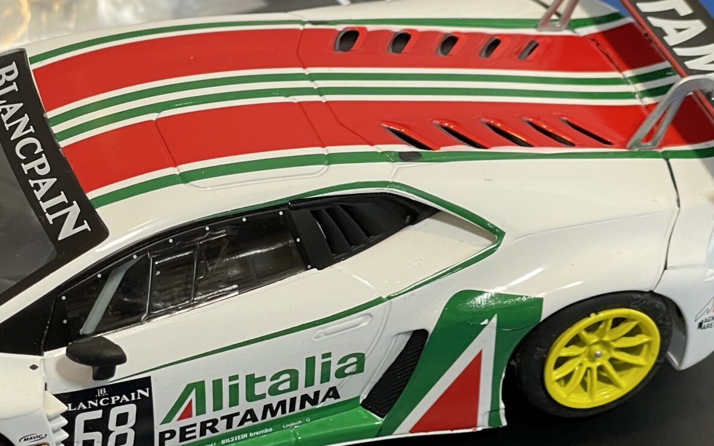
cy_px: 437
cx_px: 202
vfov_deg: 10.9
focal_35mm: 119
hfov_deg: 17.5
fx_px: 2315
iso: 125
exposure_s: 1/120
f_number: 2
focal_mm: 6
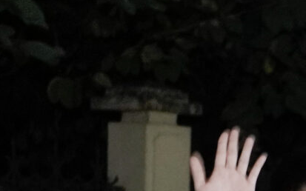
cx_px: 905
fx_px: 1888
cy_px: 422
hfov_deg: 8.0
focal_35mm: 226
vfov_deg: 5.6
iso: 1250
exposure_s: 1/100
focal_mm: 23.9
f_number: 2.8
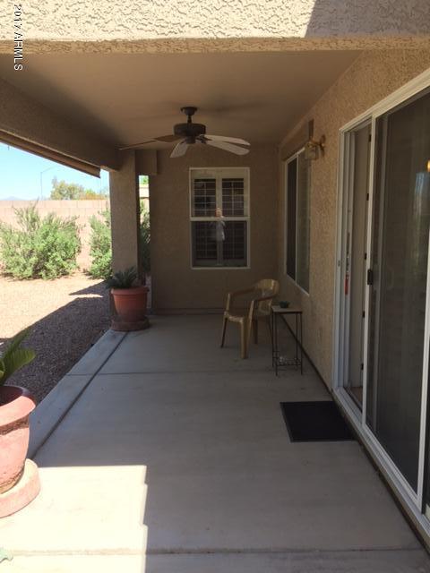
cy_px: 286
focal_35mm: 29
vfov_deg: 61.7
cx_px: 215
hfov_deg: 48.2
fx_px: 480
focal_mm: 4.15
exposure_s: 1/482
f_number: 2.2
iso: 32
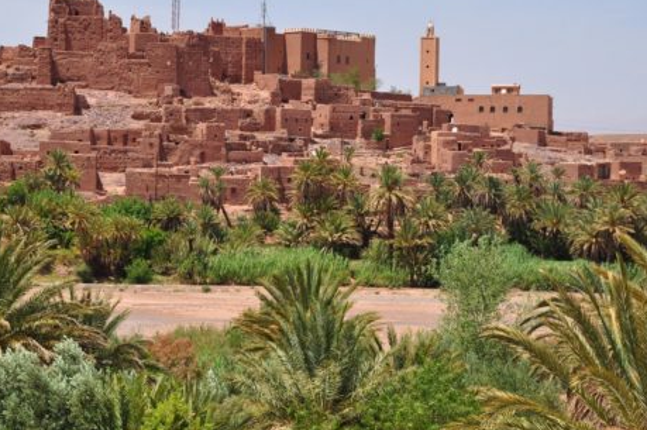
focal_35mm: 102
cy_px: 197
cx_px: 227
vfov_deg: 13.4
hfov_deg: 20.0
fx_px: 1831
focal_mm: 48
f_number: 10
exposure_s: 1/400
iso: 200
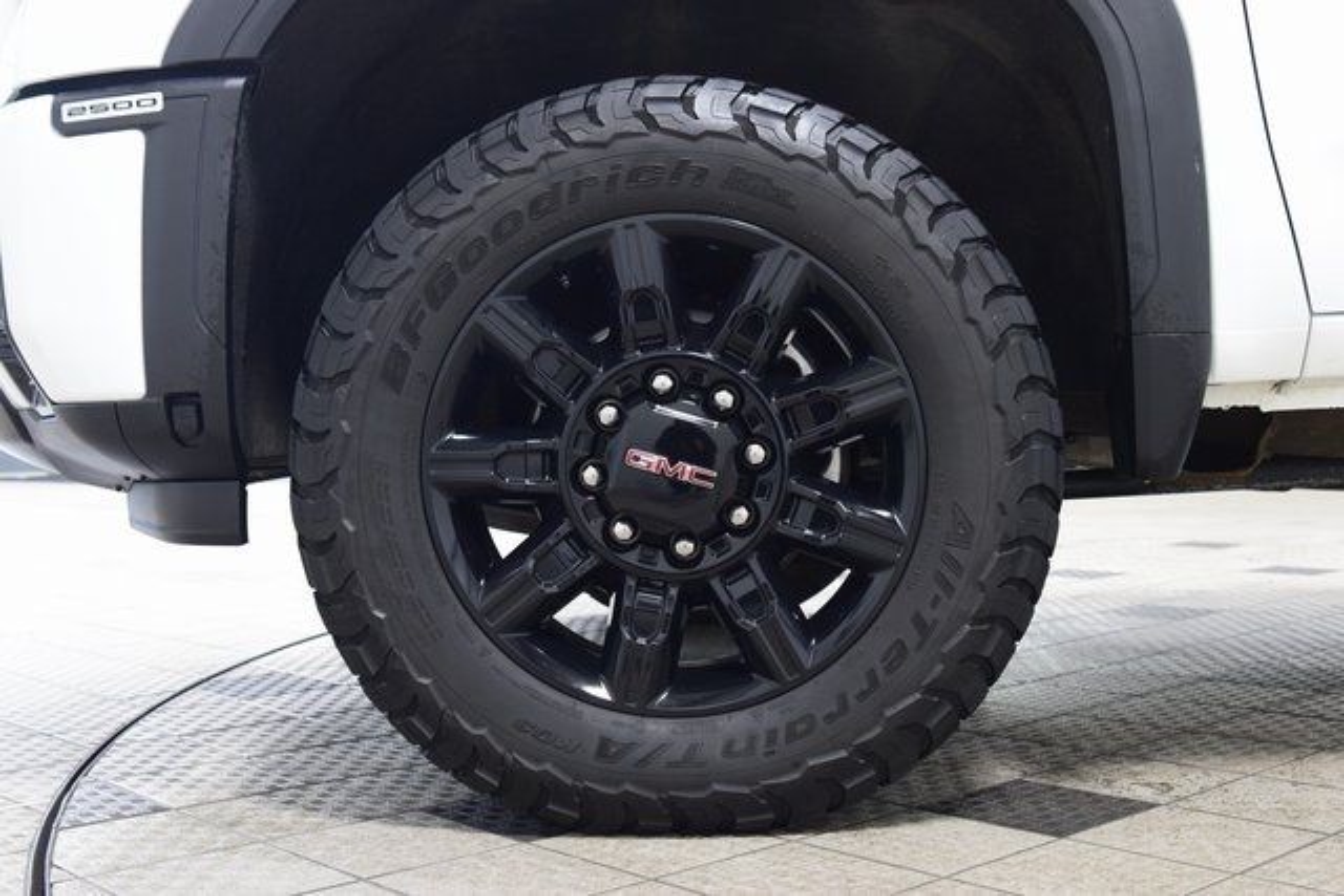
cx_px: 672
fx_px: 1680
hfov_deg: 43.6
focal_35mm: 45
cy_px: 448
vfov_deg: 29.9
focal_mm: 30
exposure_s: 1/15
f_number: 6.3
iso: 1400
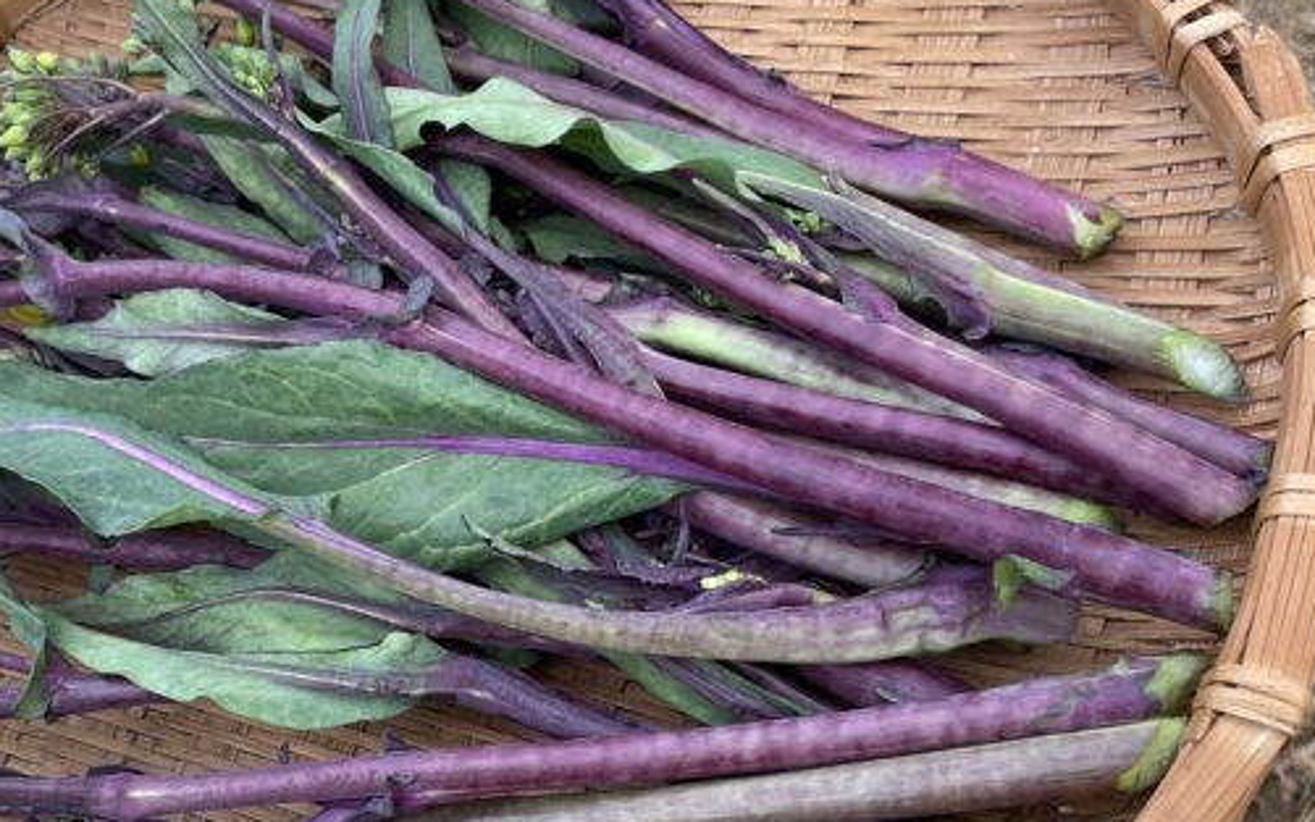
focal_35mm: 44
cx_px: 291
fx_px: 1577
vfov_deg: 29.1
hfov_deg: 43.5
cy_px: 504
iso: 32
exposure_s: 1/304
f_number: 1.6
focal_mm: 4.2
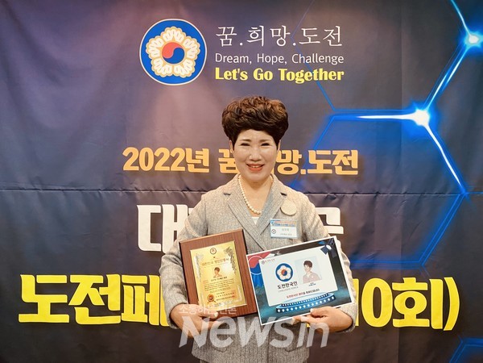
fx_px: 363
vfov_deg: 53.1
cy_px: 182
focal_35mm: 26
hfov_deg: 67.3
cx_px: 242
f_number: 1.8
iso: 400
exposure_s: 1/60
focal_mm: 4.25
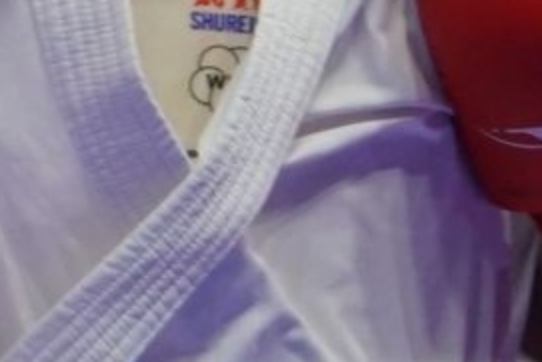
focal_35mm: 2792
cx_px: -1188
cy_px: 84
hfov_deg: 0.7
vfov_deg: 0.5
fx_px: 42056
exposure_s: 1/1000
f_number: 4
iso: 2000
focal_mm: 280
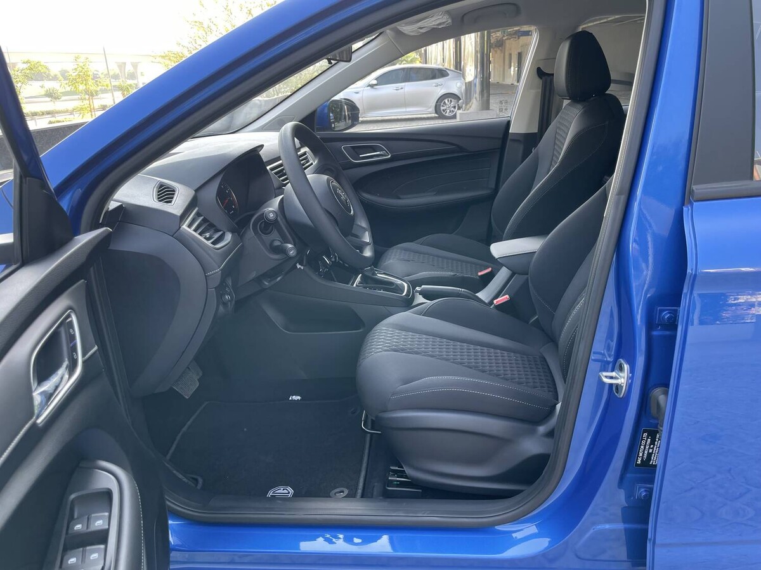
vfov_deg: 53.1
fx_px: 572
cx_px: 380
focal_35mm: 26
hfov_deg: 67.3
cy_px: 285
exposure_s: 1/121
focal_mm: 4.2
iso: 40
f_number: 1.6
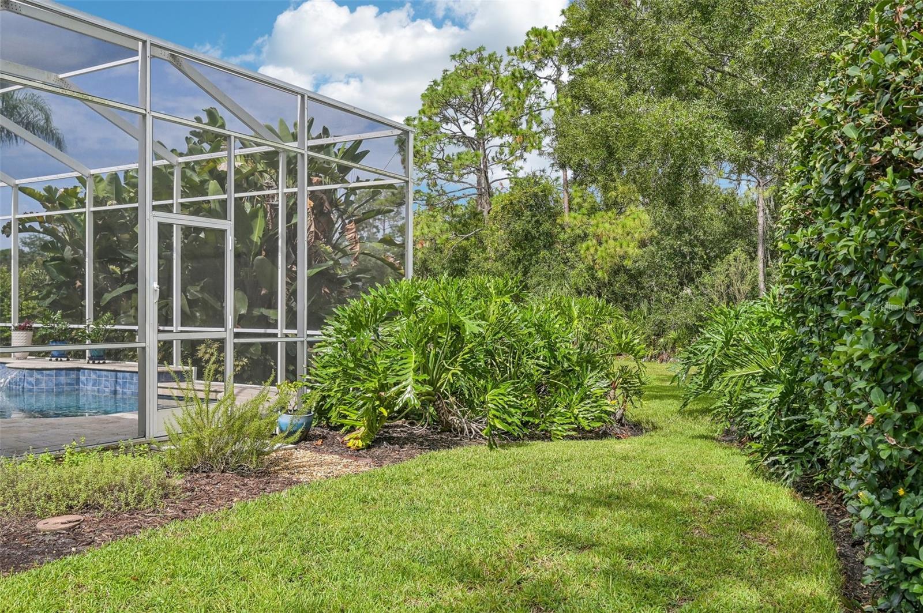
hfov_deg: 62.0
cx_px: 462
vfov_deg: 43.5
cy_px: 306
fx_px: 768
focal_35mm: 30
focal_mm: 30
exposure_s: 1/640
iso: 400
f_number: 8
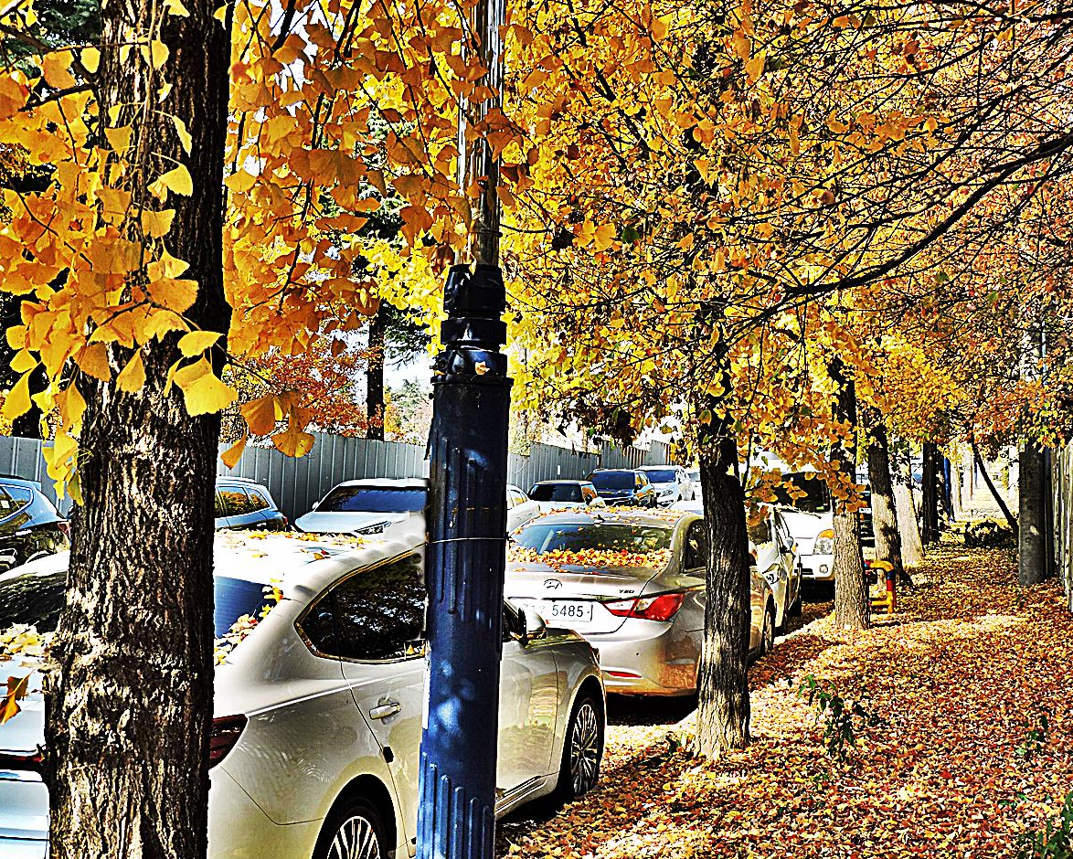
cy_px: 423
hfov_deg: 37.3
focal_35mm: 50
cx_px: 548
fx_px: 1588
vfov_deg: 30.3
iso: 100
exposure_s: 1/320
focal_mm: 8.4
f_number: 3.5
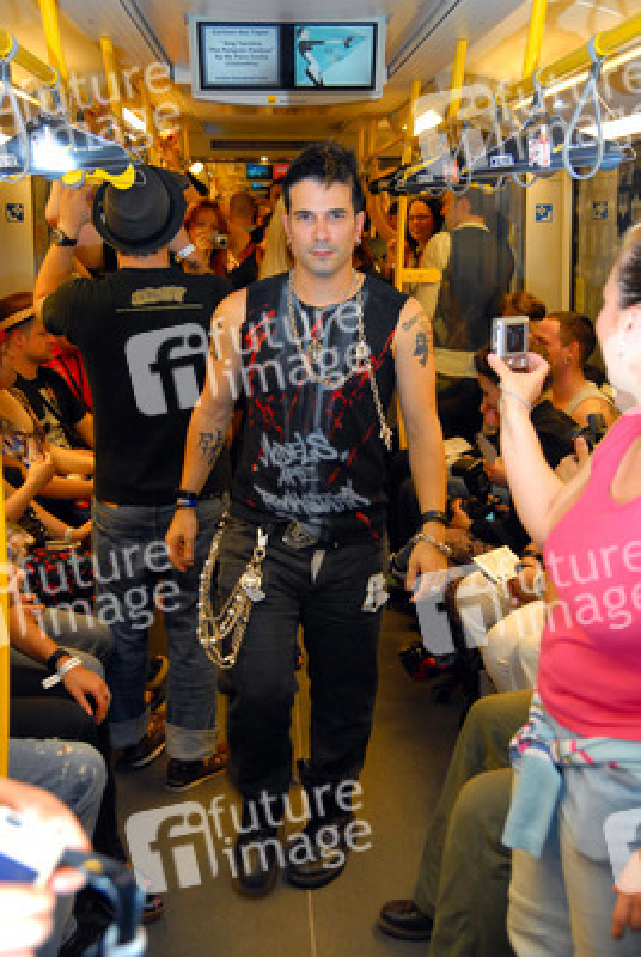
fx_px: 1277
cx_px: 320
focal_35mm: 48
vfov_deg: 41.1
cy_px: 478
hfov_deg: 28.2
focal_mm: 32
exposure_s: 1/50
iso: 400
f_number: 3.5
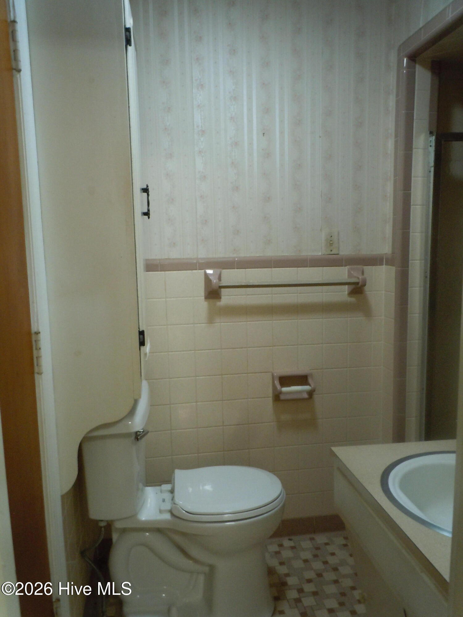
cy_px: 308
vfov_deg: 63.4
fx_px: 499
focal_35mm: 28
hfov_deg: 49.7
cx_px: 232
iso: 400
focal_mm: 5
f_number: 3.7
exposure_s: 1/15
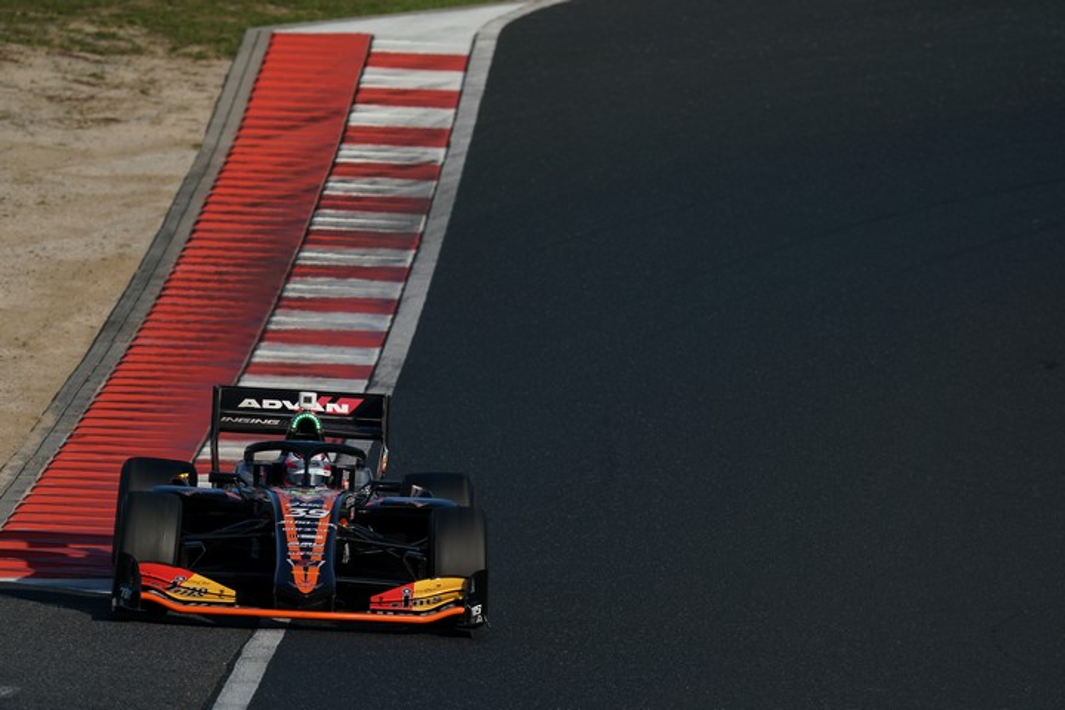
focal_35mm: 600
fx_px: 17749
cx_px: 532
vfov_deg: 2.3
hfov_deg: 3.4
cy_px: 355
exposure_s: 1/800
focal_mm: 600
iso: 200
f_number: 9
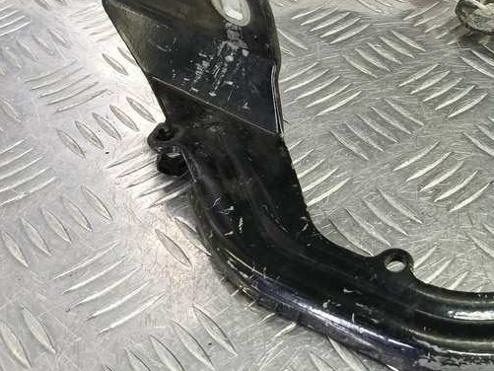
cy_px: 121
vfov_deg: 30.6
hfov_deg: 38.2
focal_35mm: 47
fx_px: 671
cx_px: 425
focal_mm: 4.11
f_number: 1.6
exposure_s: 1/50
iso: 163
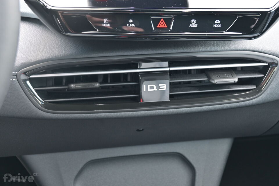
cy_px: 93
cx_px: 140
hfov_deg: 27.0
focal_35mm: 75
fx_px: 581
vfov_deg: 18.2
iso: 200
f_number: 6.3
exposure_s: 1/13
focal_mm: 50
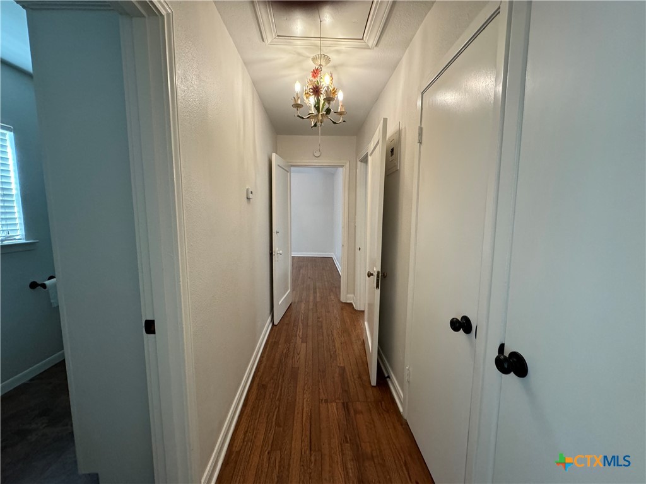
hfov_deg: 102.1
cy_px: 242
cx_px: 323
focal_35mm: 14
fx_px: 261
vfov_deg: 85.7
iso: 320
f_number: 2.2
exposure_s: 1/120
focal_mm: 2.22
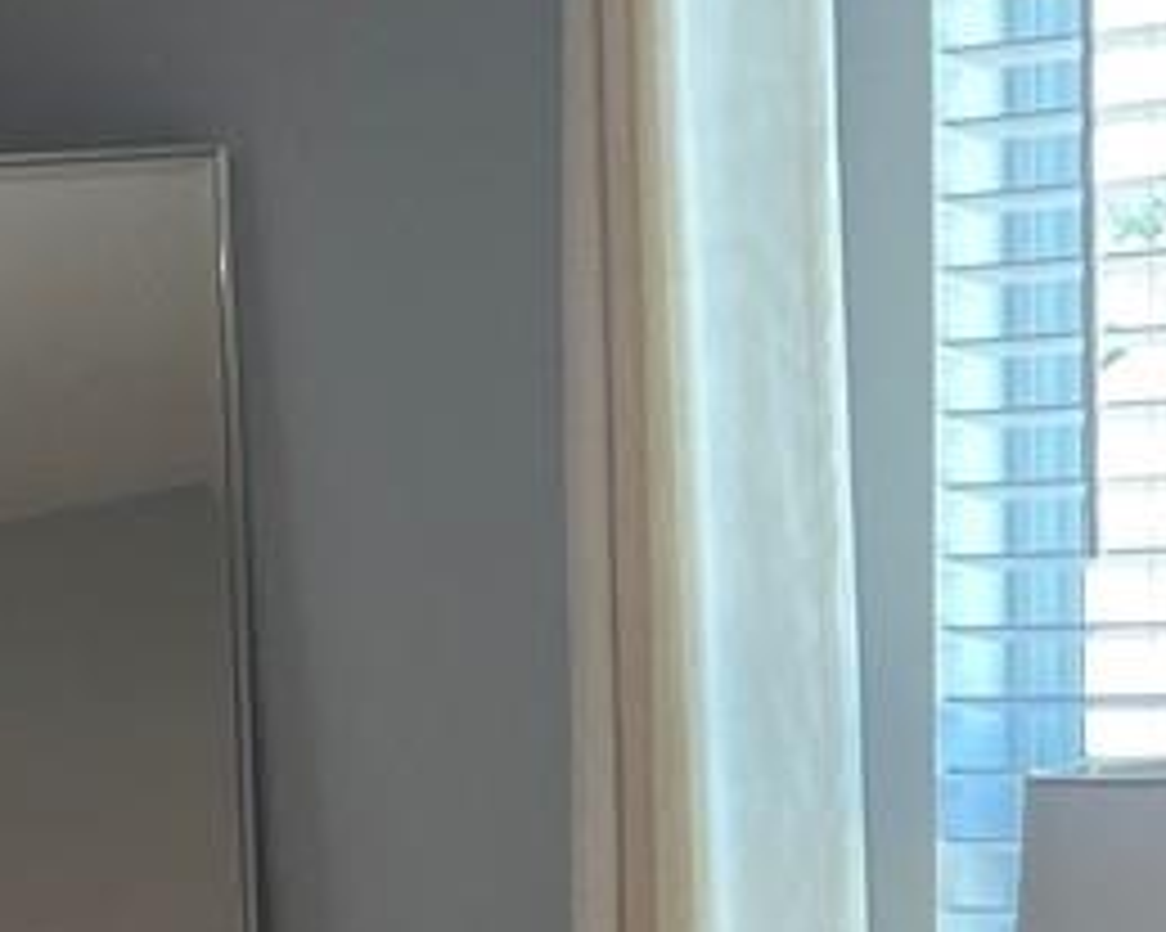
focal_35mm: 157
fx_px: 5416
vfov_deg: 9.5
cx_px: -477
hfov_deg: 11.8
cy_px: 1423
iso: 80
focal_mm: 5.7
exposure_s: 1/120
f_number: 1.5
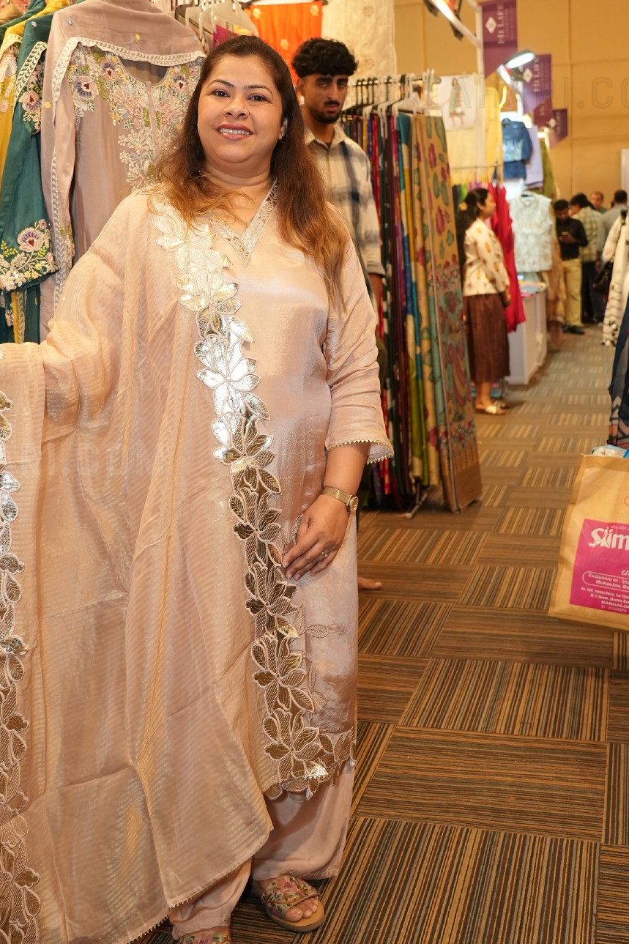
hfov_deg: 30.4
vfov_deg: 44.1
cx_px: 239
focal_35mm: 44
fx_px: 1153
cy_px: 349
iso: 1000
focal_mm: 27
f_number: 4
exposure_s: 1/125
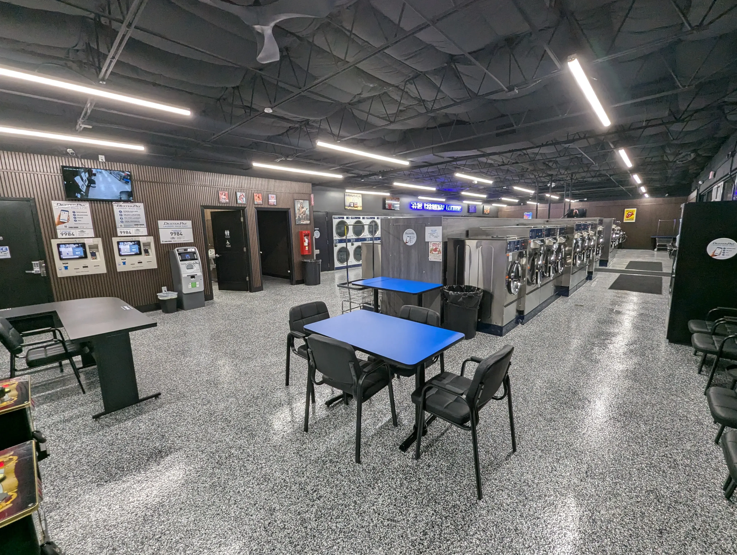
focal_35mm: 13
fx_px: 277
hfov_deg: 106.1
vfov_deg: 90.1
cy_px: 278
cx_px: 368
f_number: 2.2
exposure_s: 1/120
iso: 197
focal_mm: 1.95
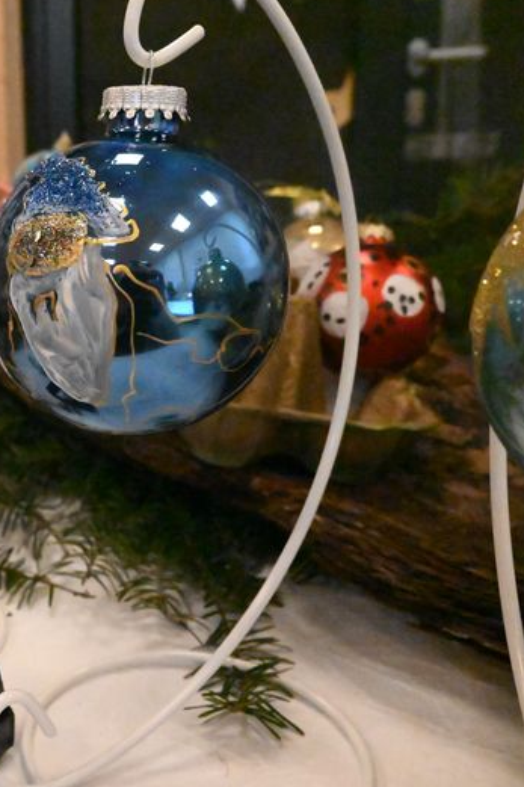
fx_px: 939
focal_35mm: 43
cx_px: -69
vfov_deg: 45.4
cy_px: 393
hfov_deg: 28.1
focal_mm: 28
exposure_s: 1/1000
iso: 51200
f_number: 11
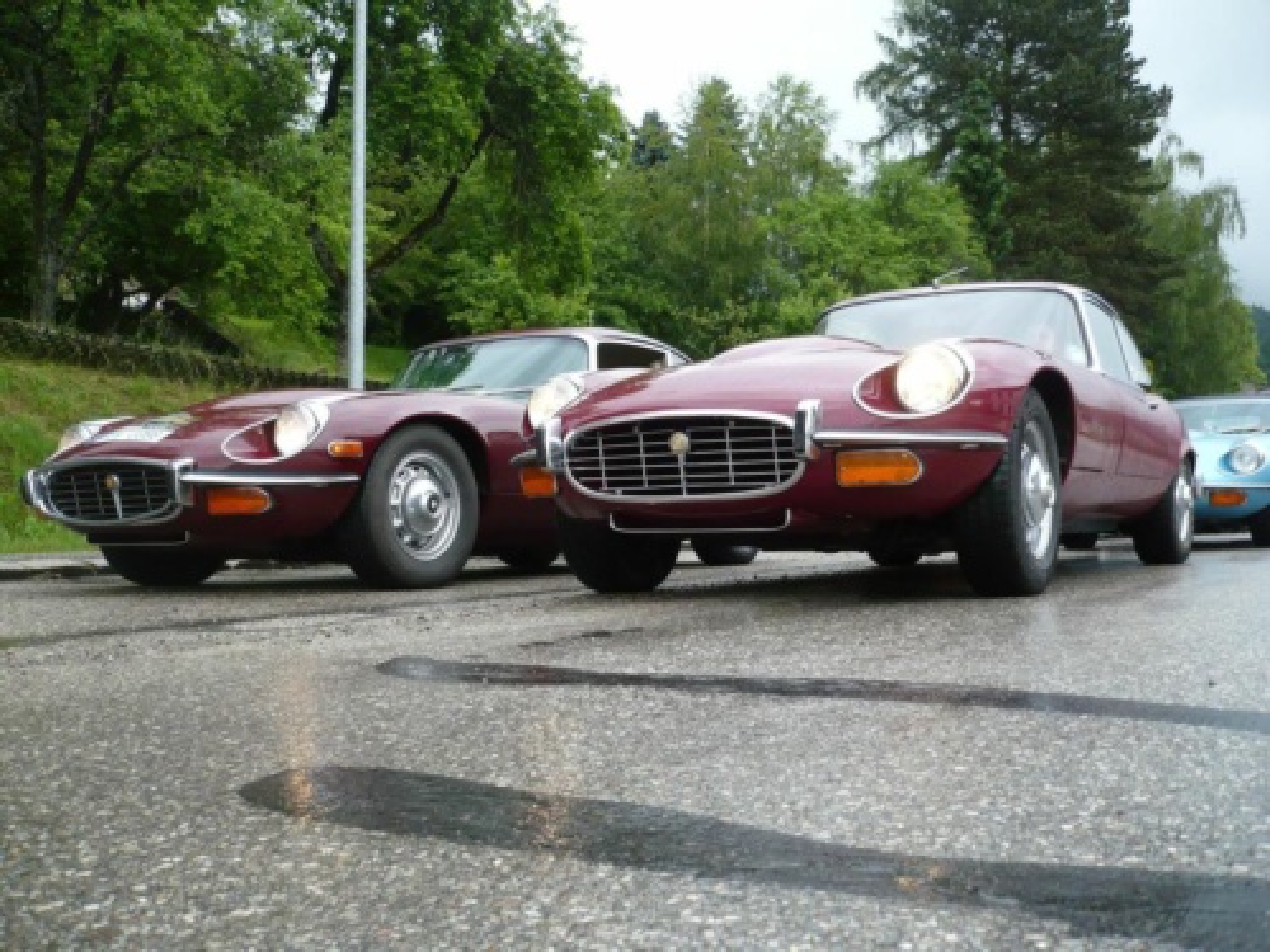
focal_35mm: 35
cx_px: 635
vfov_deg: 40.7
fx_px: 1284
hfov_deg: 52.6
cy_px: 476
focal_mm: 5.8
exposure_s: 1/200
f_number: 2.8
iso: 100
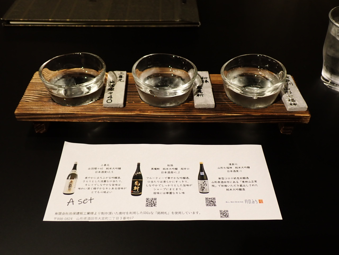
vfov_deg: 39.7
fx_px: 353
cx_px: 170
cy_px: 128
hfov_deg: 51.4
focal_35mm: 36
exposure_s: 1/60
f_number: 2.5
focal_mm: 6.37
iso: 200
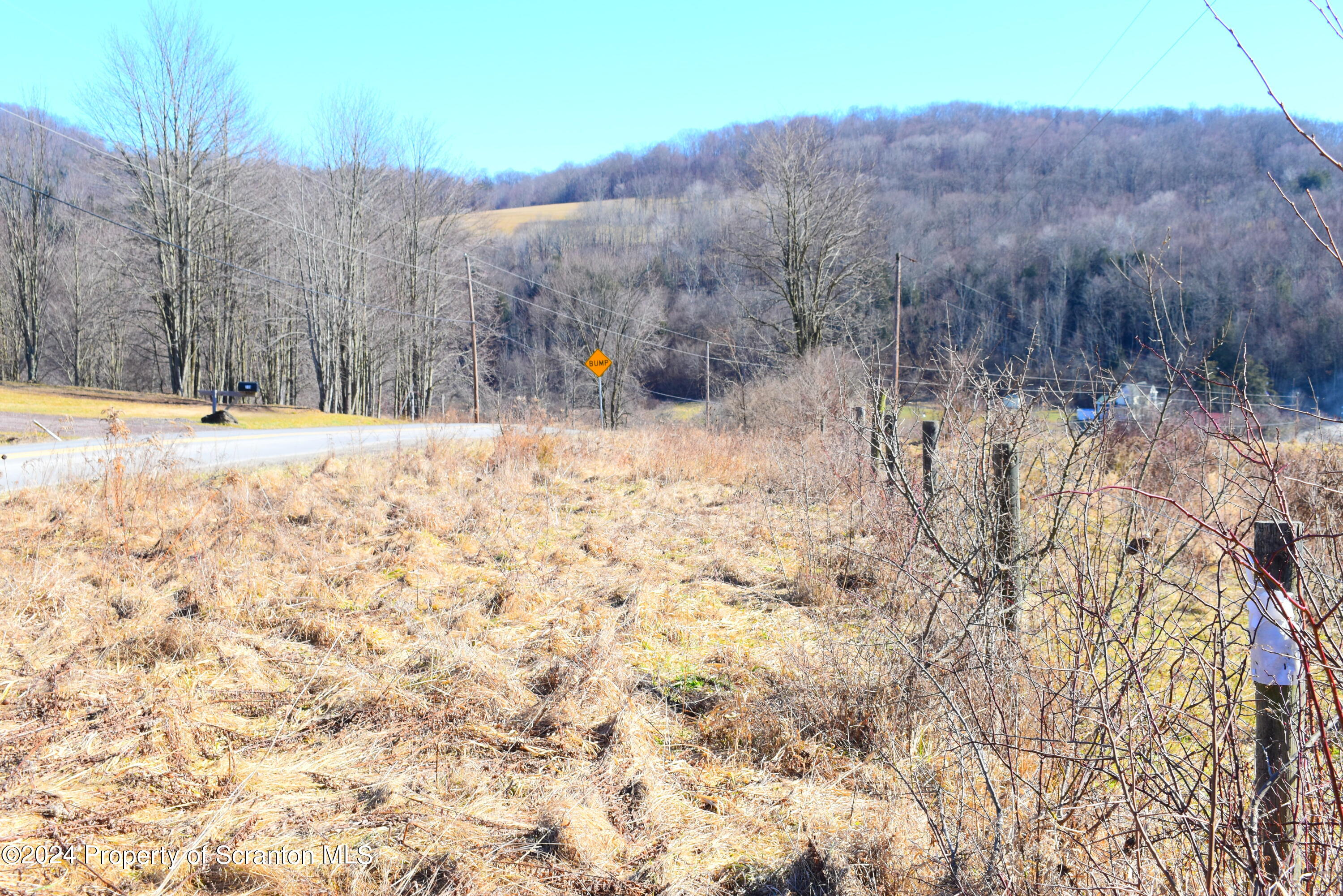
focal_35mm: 48
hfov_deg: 41.1
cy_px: 448
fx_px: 1791
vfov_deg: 28.1
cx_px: 672
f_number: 9
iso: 200
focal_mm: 32
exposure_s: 1/320
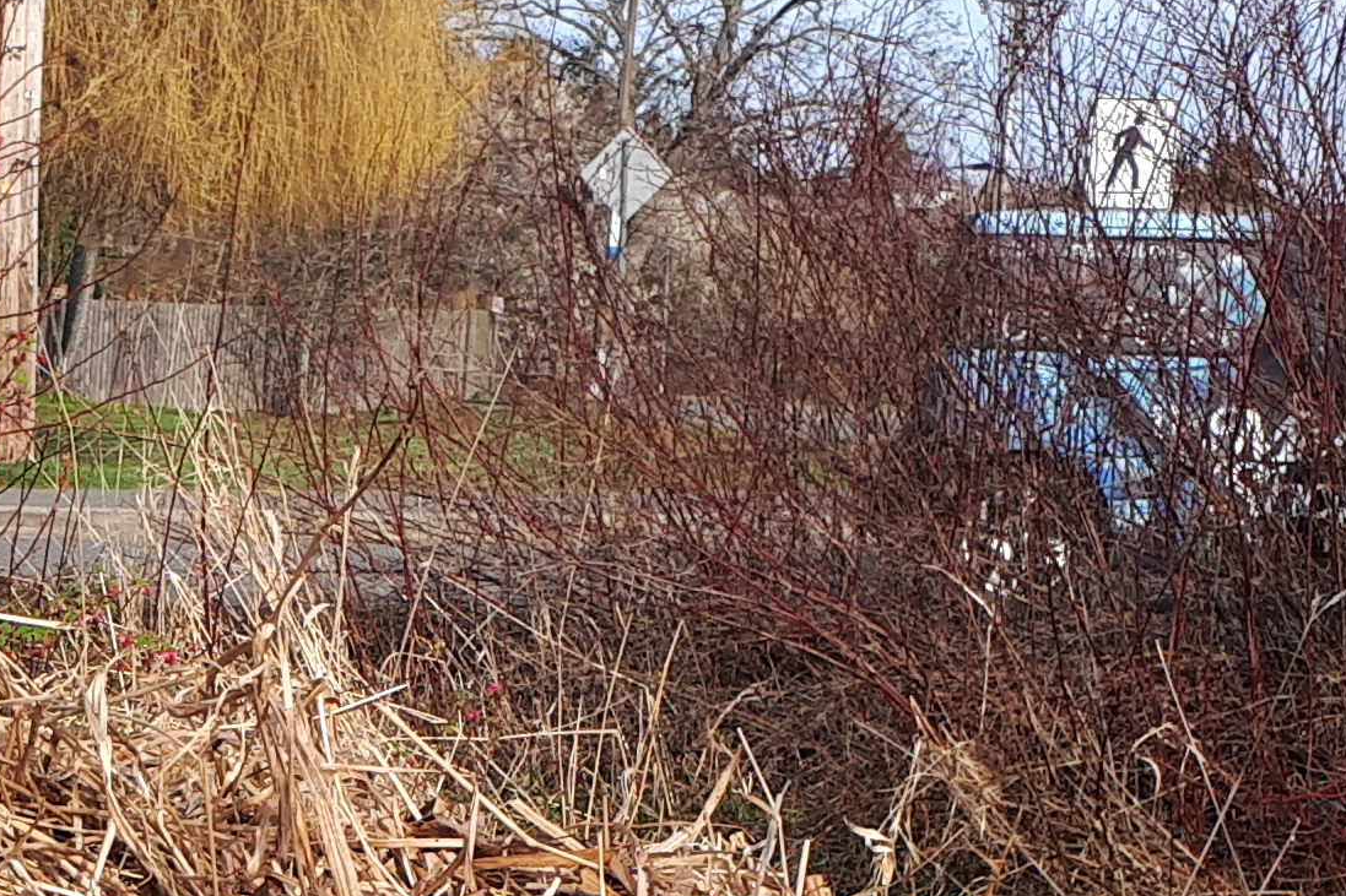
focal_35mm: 118
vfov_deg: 11.3
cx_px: -151
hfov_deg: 16.8
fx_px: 4411
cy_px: 1142
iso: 40
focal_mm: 3.6
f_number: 1.9
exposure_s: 1/772
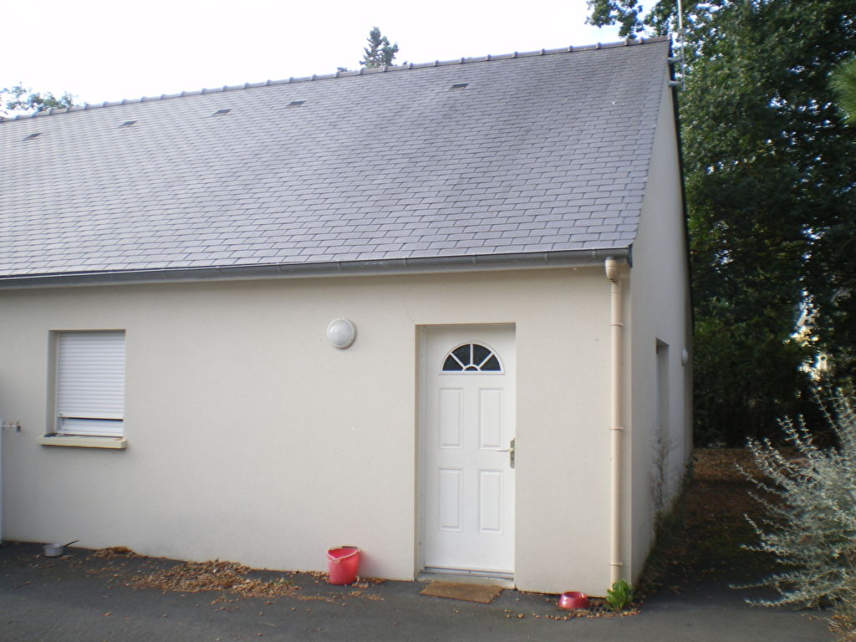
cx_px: 428
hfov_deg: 51.4
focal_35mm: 36
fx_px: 890
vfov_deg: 39.7
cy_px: 321
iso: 64
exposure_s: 1/100
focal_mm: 6.3
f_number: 4.6
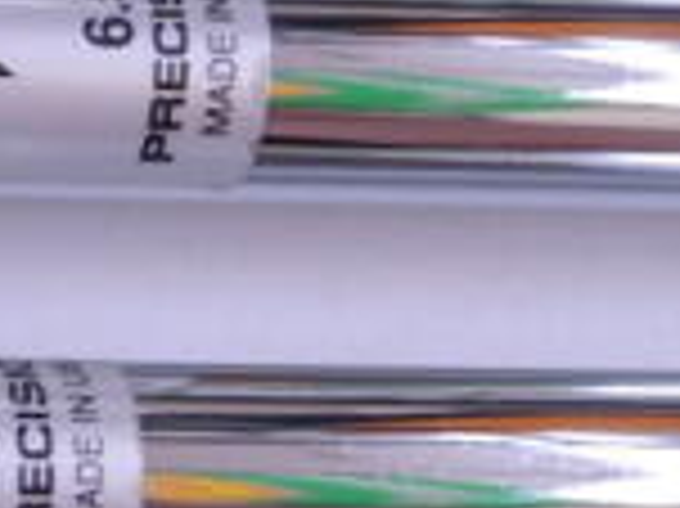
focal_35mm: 153
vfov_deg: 9.6
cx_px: -977
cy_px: 562
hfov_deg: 10.9
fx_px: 3003
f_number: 2.8
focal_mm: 4.3
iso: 100
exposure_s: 1/40
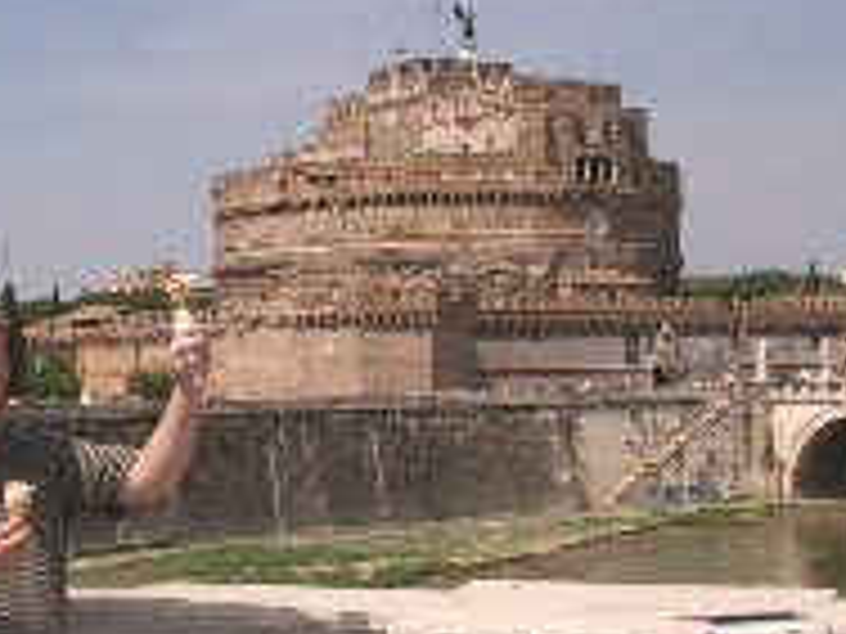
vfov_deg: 18.9
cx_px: 234
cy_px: 362
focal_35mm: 78
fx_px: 1906
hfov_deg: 24.8
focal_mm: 5.8
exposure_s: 1/1600
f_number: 4.3
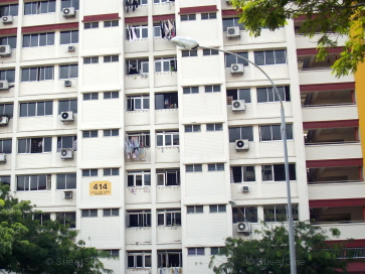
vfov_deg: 26.0
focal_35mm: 56
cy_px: 162
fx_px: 590
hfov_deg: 34.0
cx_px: 121
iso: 80
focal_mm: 6.2
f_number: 5.6
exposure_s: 1/200
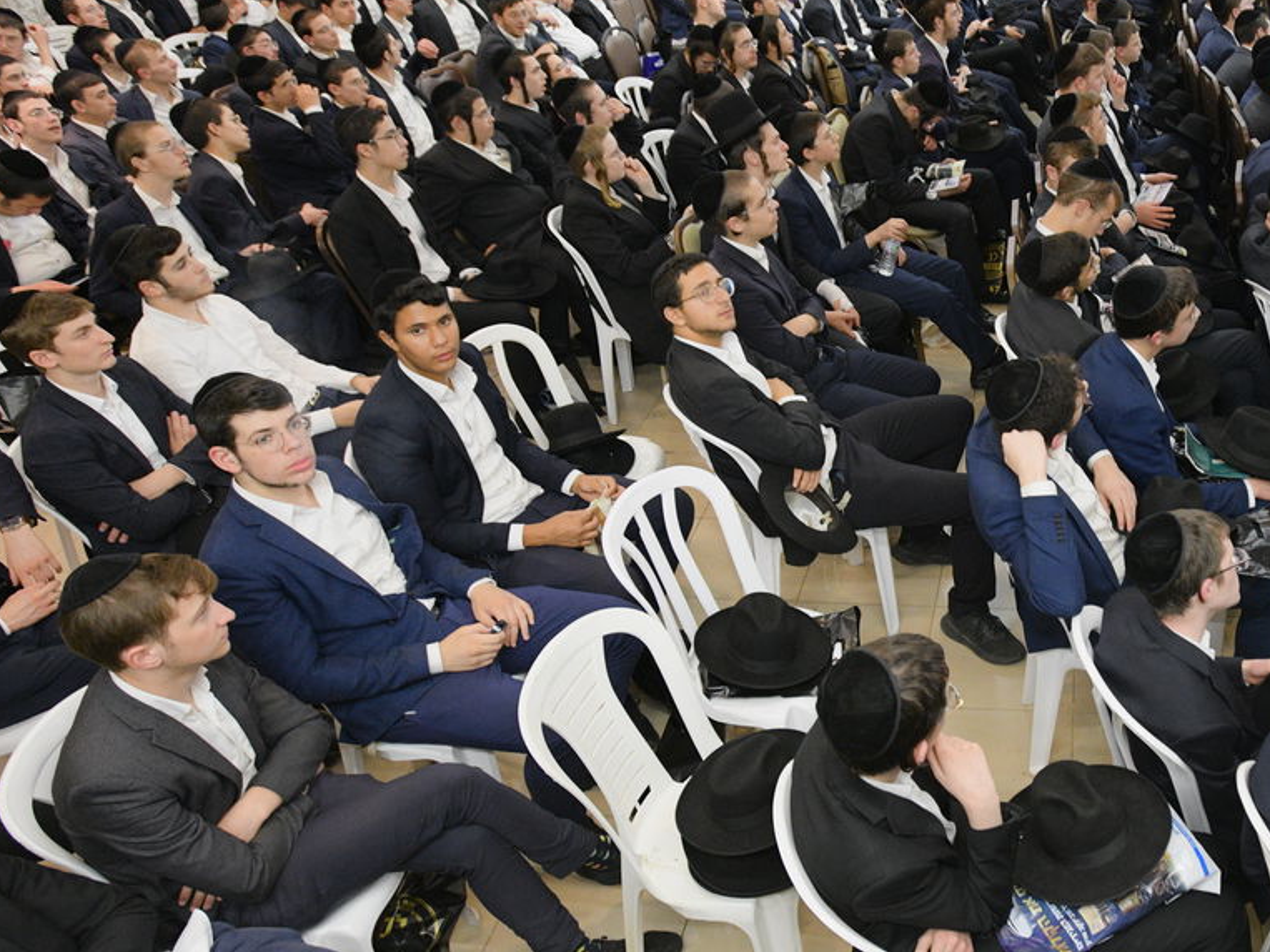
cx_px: 1014
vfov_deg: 46.8
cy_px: 464
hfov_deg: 55.8
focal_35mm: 30
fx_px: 1100
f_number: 5.6
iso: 2500
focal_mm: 17
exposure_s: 1/100
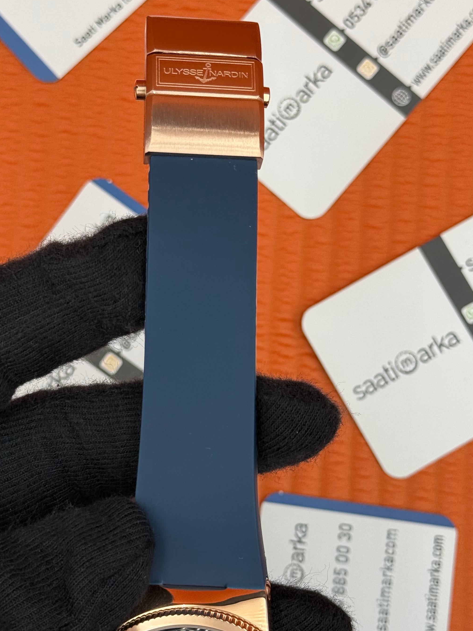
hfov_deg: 20.4
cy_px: 324
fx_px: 1312
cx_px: 211
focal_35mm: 72
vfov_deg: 27.0
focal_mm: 6.76
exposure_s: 1/574
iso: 80
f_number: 1.78
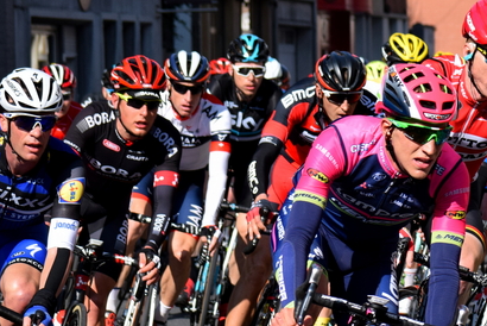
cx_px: 287
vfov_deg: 8.7
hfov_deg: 13.0
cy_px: 212
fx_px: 2139
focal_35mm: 158
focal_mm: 72
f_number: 7.1
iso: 400
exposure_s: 1/1600
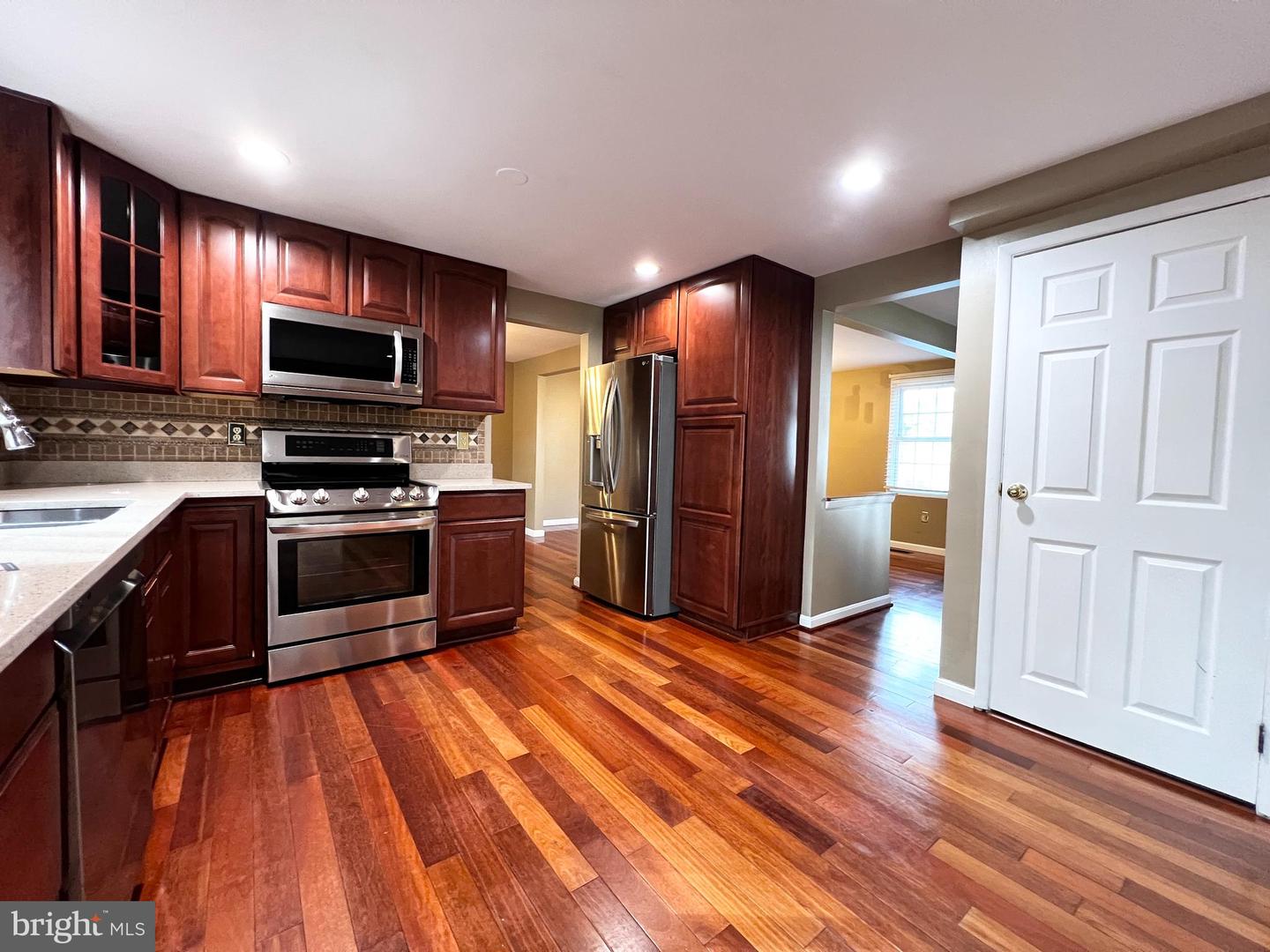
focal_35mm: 13
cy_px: 476
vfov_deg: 89.9
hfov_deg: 106.2
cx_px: 635
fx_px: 477
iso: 400
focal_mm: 1.57
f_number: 1.8
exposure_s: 1/60
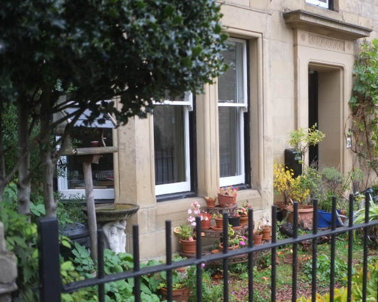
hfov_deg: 41.5
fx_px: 492
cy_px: 156
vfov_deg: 34.2
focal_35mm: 44
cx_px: 249
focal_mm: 23
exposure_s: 1/125
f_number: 2.2
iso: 200
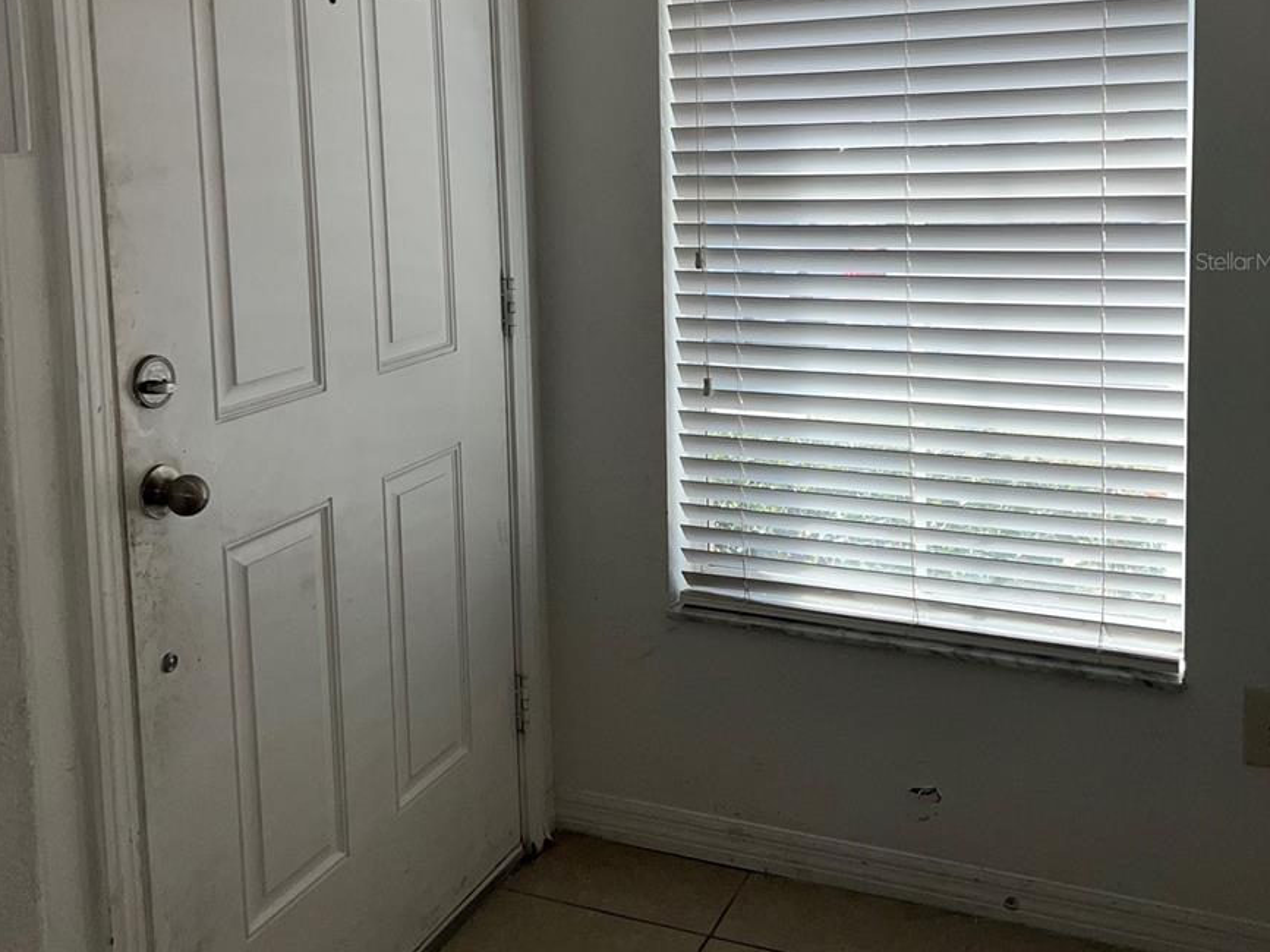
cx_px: 640
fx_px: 1321
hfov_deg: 51.4
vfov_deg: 38.8
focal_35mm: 36
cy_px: 261
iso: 32
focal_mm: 5.7
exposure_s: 1/887
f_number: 1.5
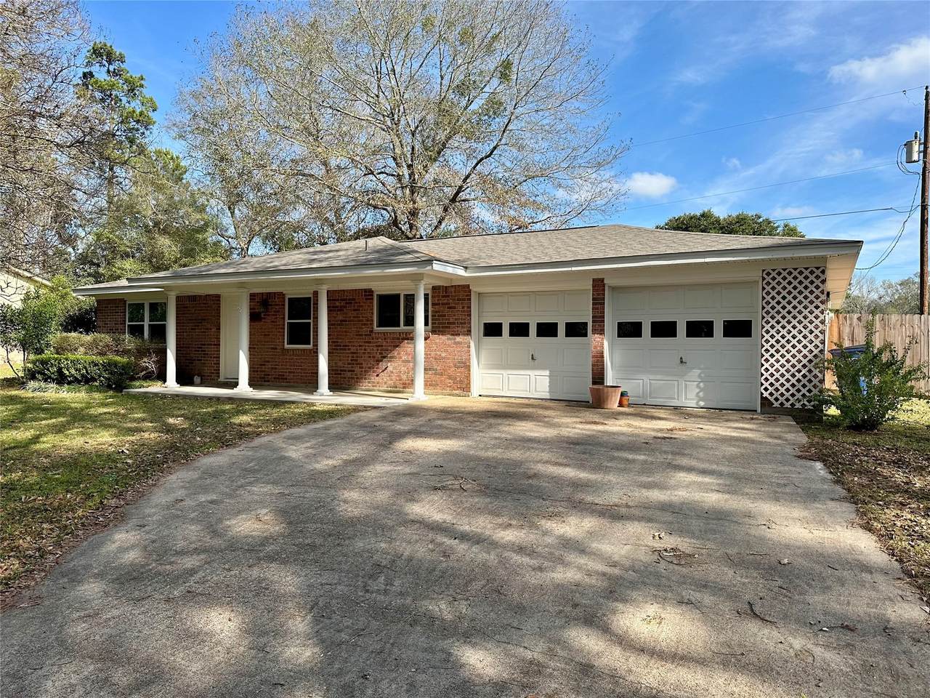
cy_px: 349
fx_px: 645
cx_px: 465
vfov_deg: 56.8
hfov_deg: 71.6
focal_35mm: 24
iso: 80
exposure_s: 1/2299
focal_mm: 6.86
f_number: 1.78
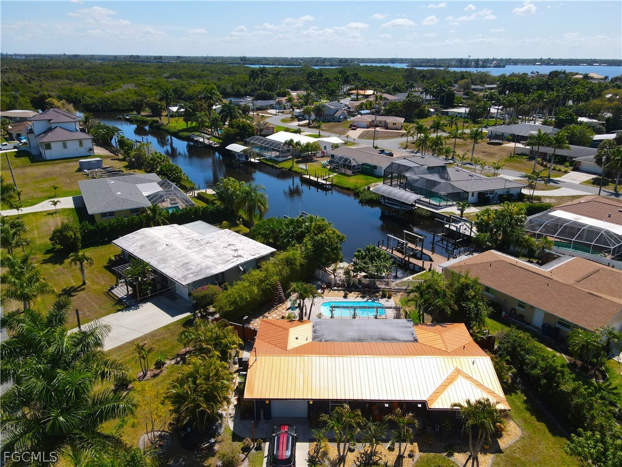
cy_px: 234
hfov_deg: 71.6
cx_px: 311
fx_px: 431
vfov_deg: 56.8
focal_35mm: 24
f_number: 2.8
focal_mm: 4.5
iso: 100
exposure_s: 1/800
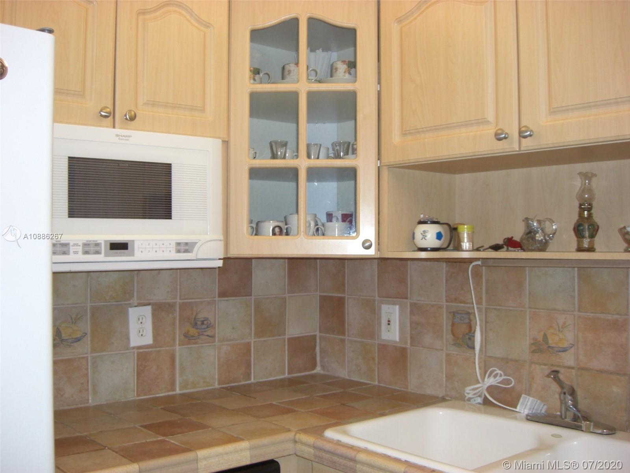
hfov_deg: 49.0
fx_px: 692
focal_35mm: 38
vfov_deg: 37.7
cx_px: 315
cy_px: 236
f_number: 2.8
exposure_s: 1/60
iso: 200
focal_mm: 7.9
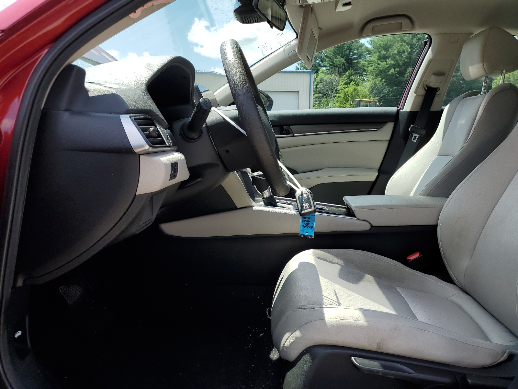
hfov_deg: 67.3
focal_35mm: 26
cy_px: 194
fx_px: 389
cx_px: 259
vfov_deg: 53.1
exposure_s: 1/1250
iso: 50
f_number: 1.5
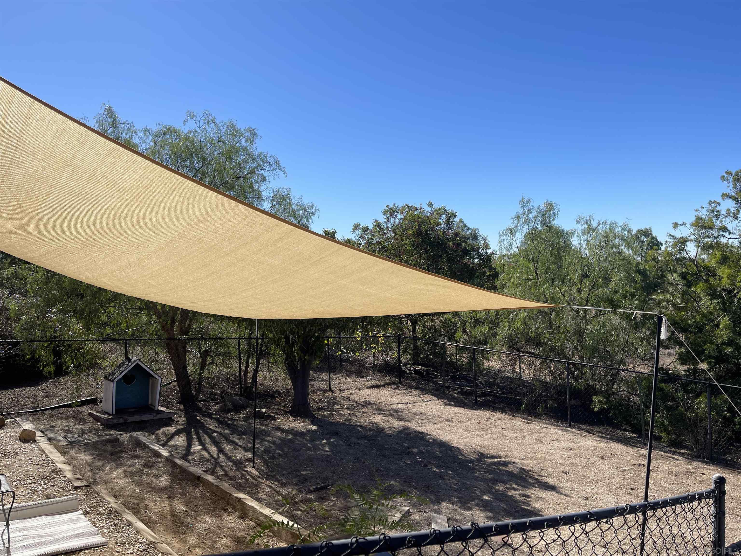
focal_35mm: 25
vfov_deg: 54.9
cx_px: 370
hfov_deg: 69.4
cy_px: 278
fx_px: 535
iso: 32
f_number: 1.6
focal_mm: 5.1
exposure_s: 1/4202
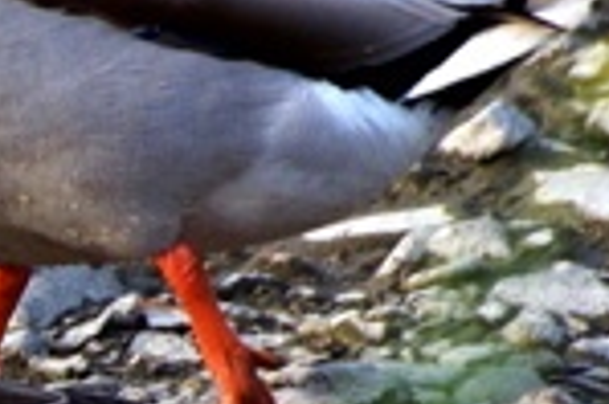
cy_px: 375
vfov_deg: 0.4
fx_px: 52265
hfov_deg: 0.7
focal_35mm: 3093
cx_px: -560
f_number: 6.3
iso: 320
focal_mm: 300
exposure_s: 1/500
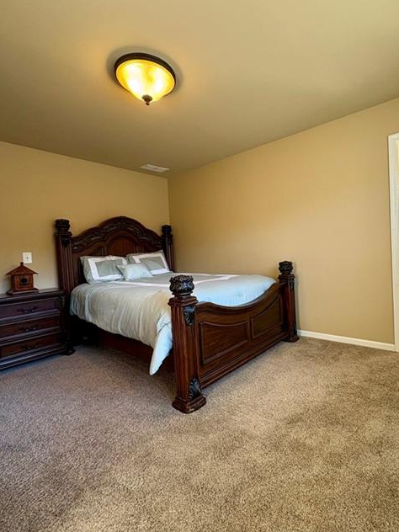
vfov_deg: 91.0
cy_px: 262
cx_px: 234
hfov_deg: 74.1
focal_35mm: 17
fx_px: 261
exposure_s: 1/66
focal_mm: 2.22
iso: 250
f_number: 2.2
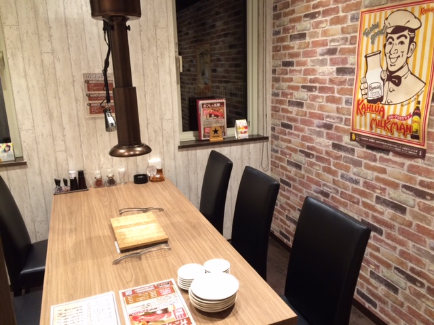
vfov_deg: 48.2
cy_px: 162
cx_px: 217
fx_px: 364
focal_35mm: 29
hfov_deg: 61.7
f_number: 2.2
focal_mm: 4.15
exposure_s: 1/33
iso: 160
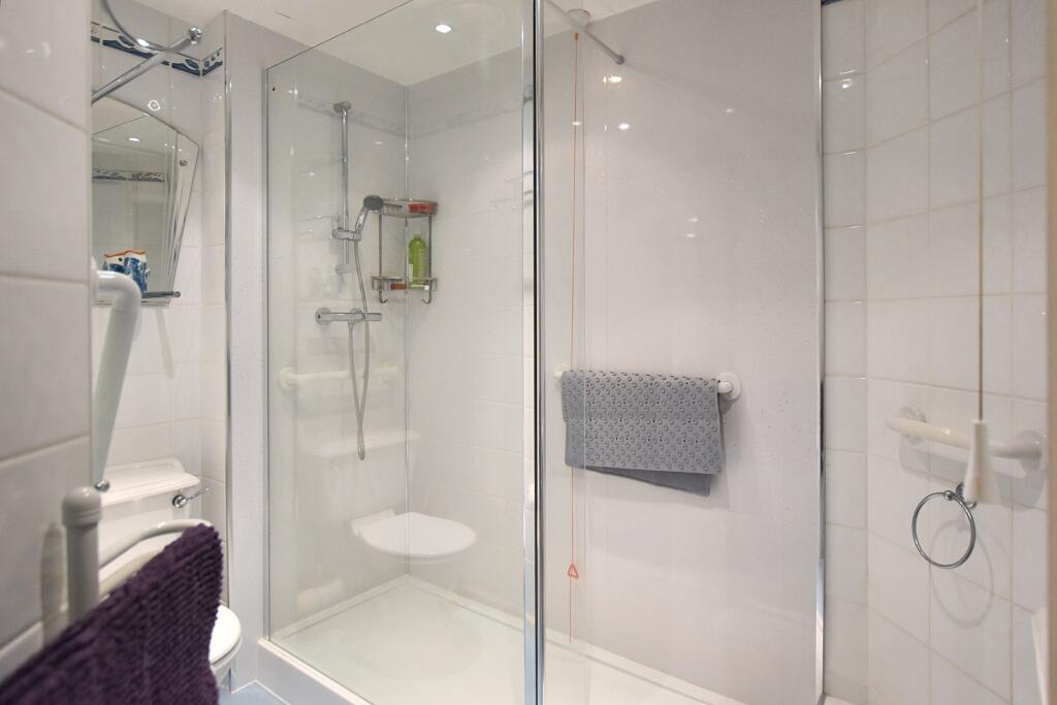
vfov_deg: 63.2
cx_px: 528
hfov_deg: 85.4
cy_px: 352
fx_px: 573
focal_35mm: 20
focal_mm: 13
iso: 800
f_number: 3.5
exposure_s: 1/160
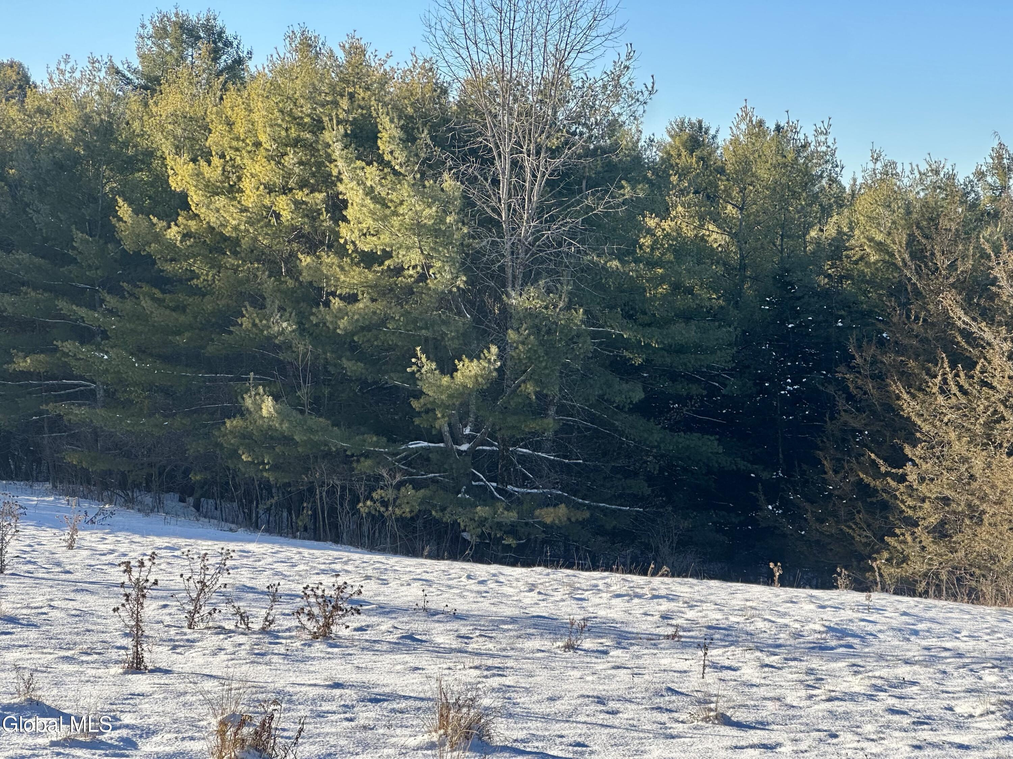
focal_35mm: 77
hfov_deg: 25.3
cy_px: 380
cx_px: 506
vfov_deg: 19.1
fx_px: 2253
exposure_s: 1/365
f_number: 2.8
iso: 32
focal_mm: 9
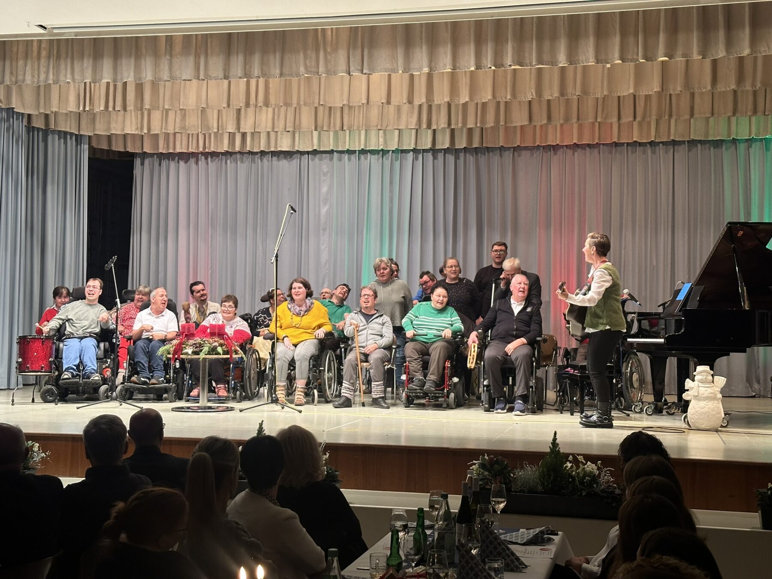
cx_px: 386
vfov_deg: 30.3
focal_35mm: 48
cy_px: 290
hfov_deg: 39.7
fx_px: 1070
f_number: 1.78
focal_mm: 6.86
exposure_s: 1/50
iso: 125
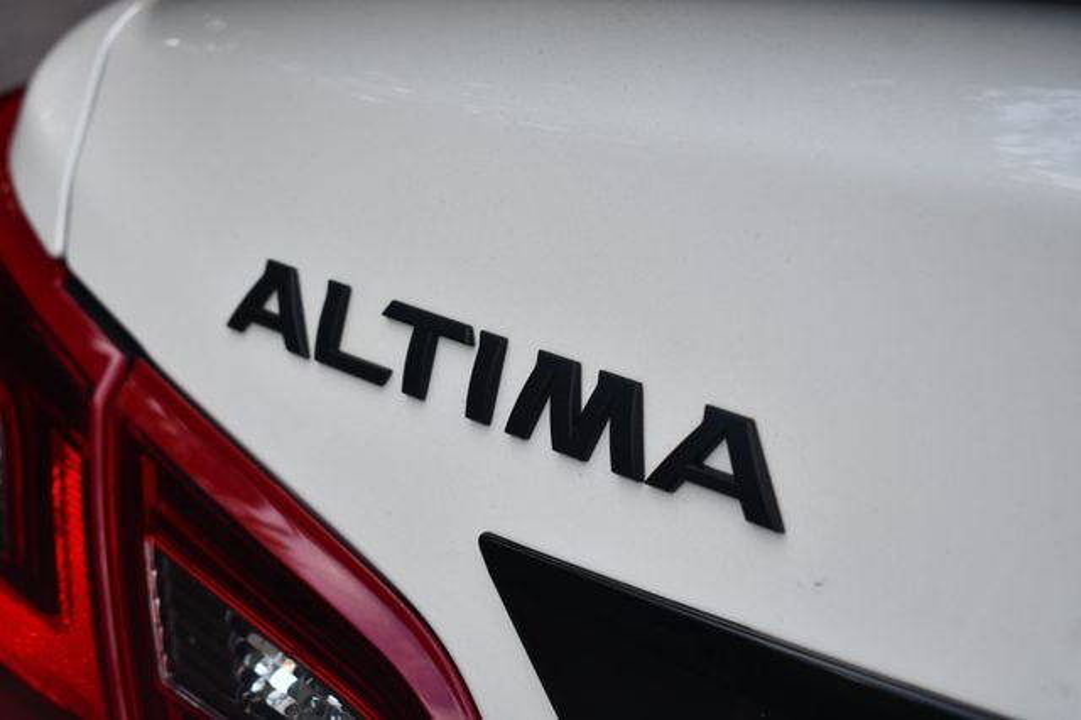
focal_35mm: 69
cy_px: 360
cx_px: 540
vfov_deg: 19.7
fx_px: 2071
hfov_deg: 29.3
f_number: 5.6
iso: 400
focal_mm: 46
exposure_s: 1/250
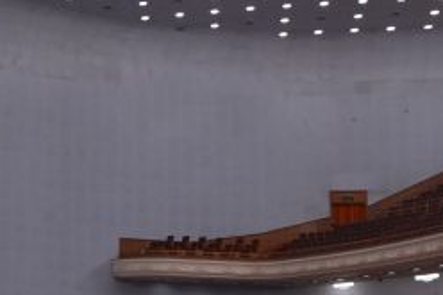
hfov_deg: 22.6
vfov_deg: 17.0
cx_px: -139
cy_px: 207
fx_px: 984
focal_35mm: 80
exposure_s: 1/250
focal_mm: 16
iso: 800
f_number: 4
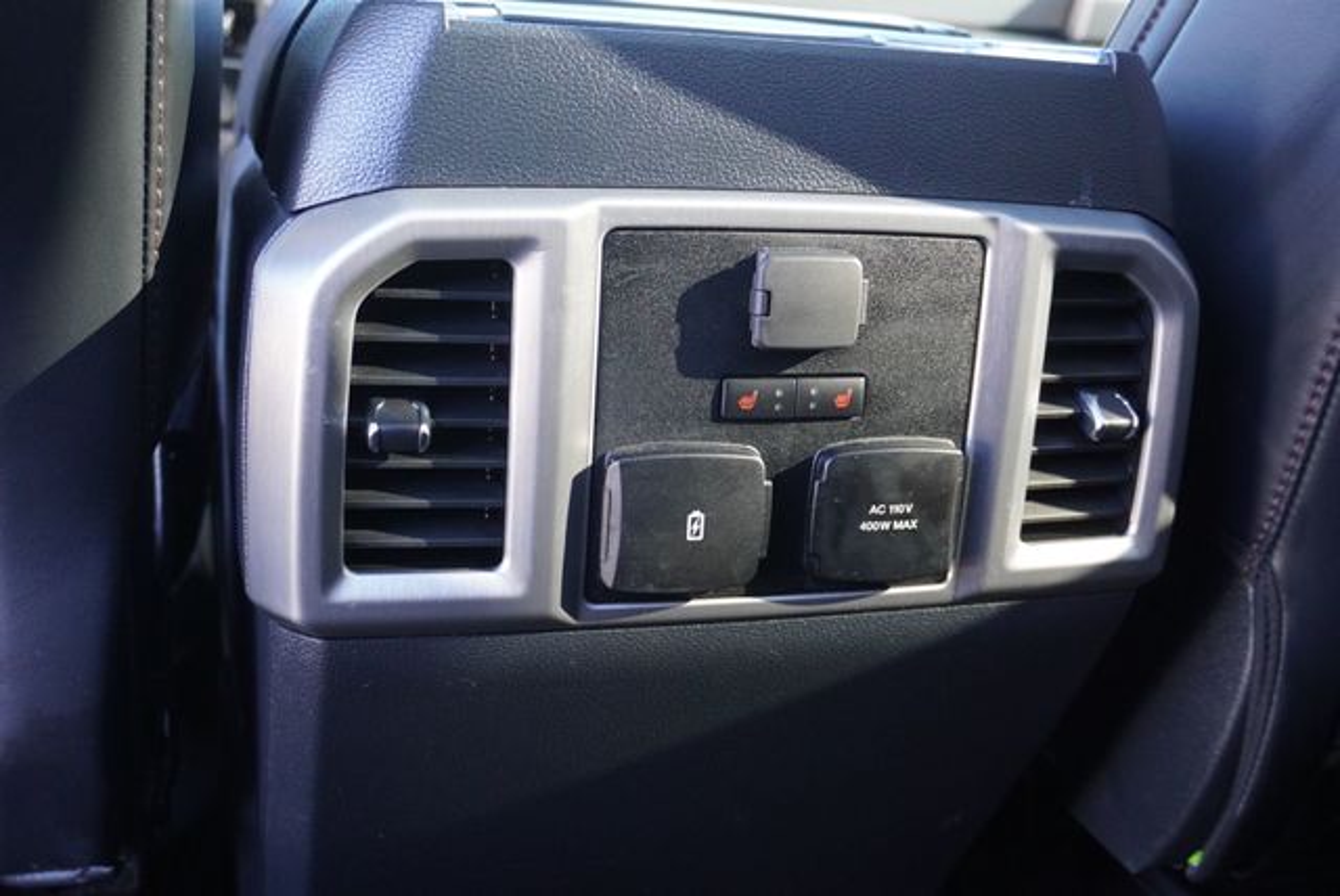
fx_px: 1397
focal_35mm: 38
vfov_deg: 35.6
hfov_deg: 51.2
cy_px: 448
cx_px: 670
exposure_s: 1/160
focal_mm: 25
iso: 2500
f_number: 4.5
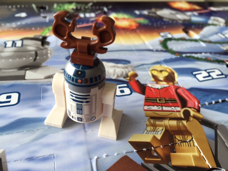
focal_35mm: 29
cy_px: 86
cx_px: 114
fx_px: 191
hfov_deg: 61.7
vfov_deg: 48.2
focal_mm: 4.15
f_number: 2.2
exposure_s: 1/50
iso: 32
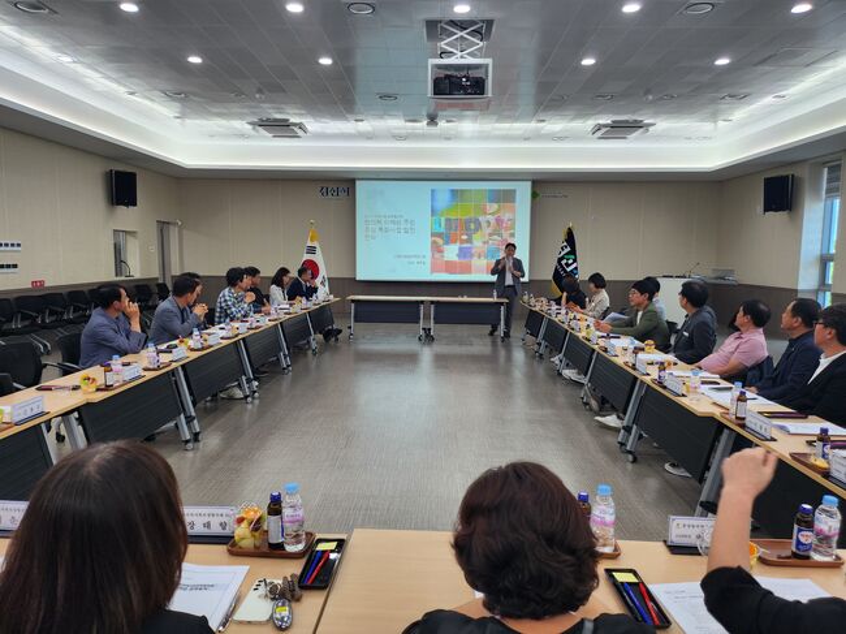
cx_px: 423
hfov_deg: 71.6
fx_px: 586
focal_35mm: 24
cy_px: 317
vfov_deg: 56.8
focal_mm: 5
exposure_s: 1/120
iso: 80
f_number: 1.8
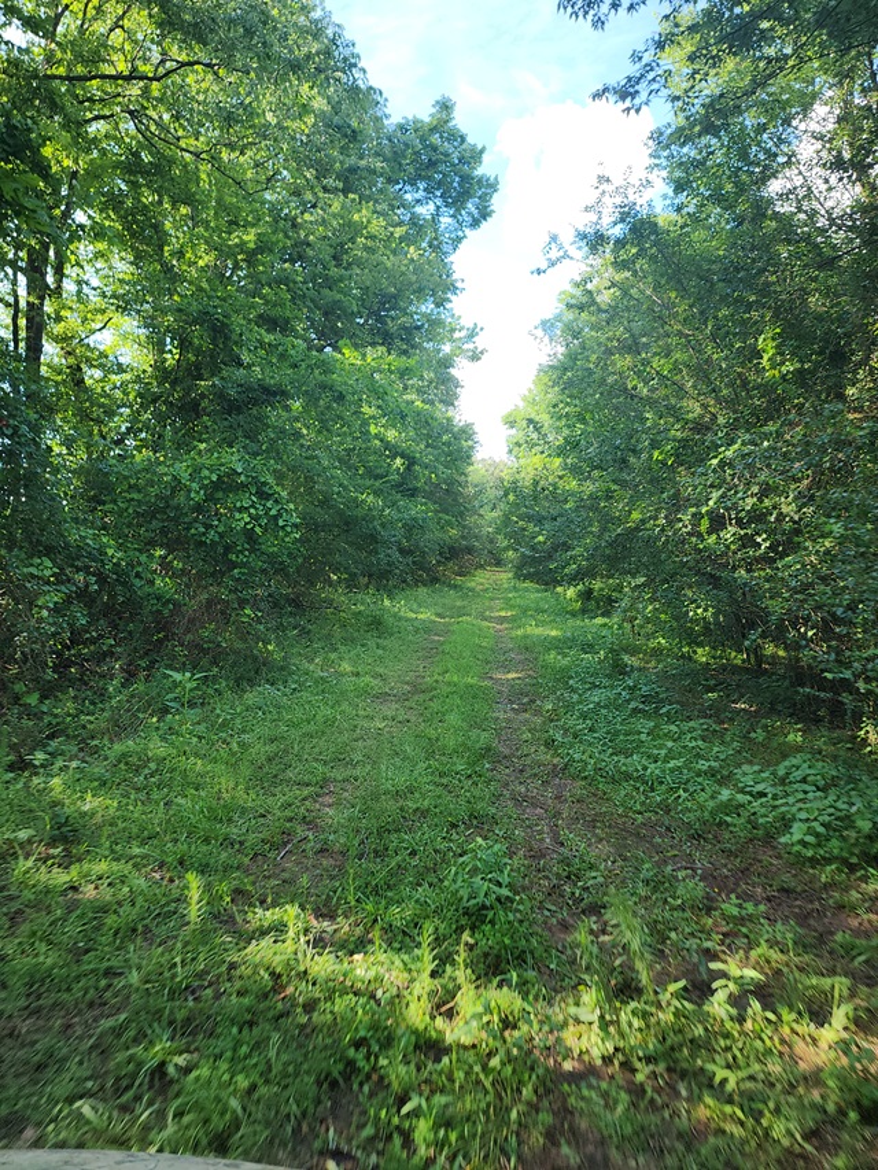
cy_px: 585
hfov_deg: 58.9
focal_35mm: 23
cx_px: 439
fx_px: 778
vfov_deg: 73.9
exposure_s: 1/120
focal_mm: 6.4
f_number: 1.8
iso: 12
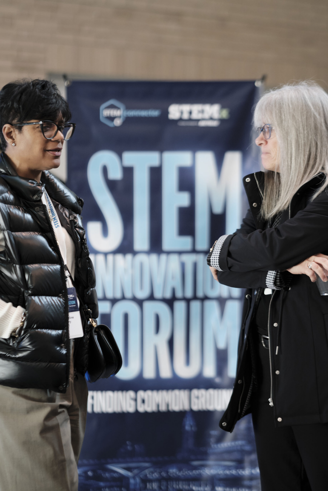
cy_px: 246
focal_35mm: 135
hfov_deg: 10.2
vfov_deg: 15.2
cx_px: 164
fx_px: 1845
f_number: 2
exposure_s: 1/250
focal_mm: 90
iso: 1600
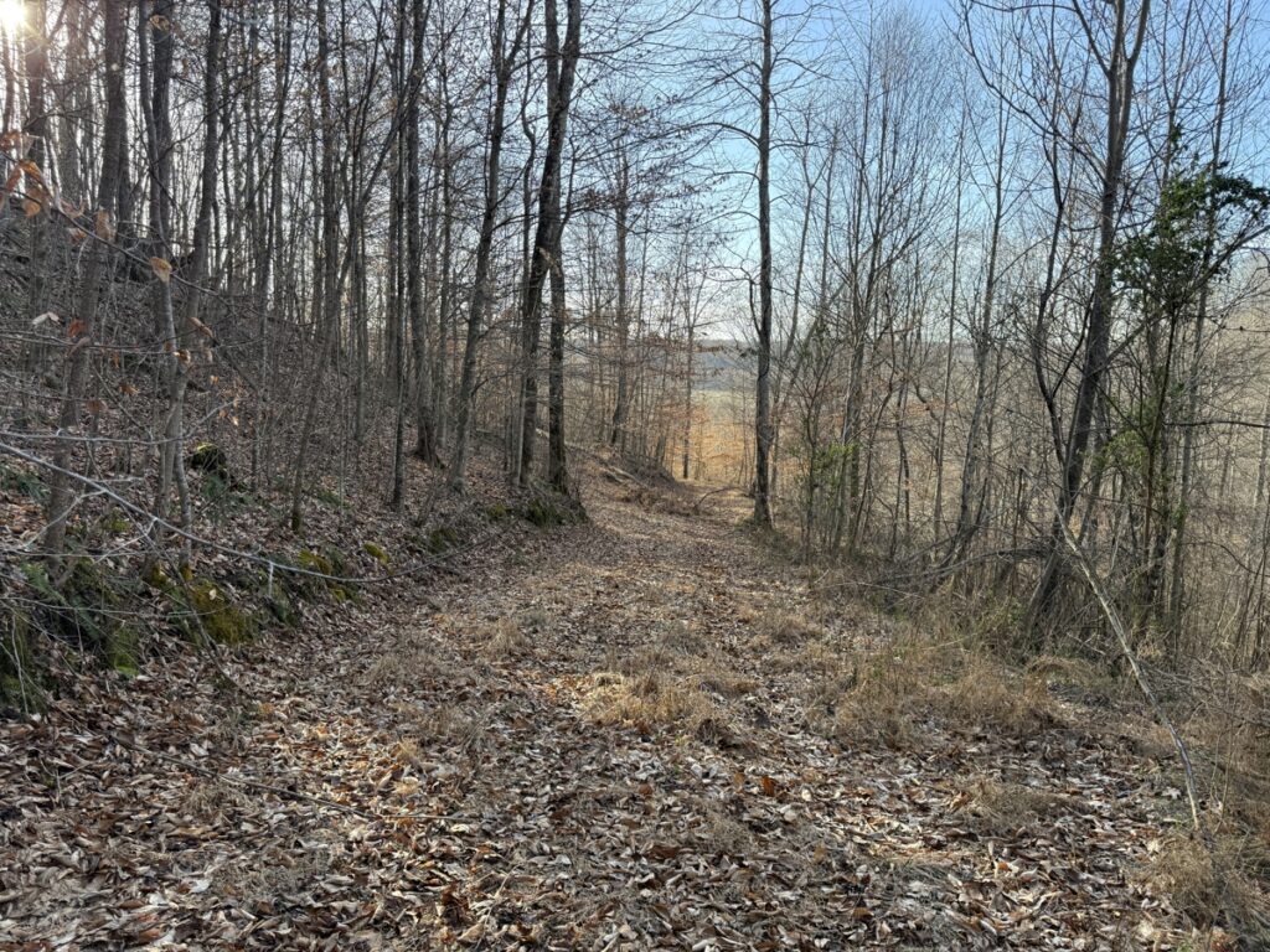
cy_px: 476
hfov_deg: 71.6
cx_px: 635
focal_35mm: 24
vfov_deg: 56.8
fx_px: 881
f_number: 1.78
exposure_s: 1/920
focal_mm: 6.76
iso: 100
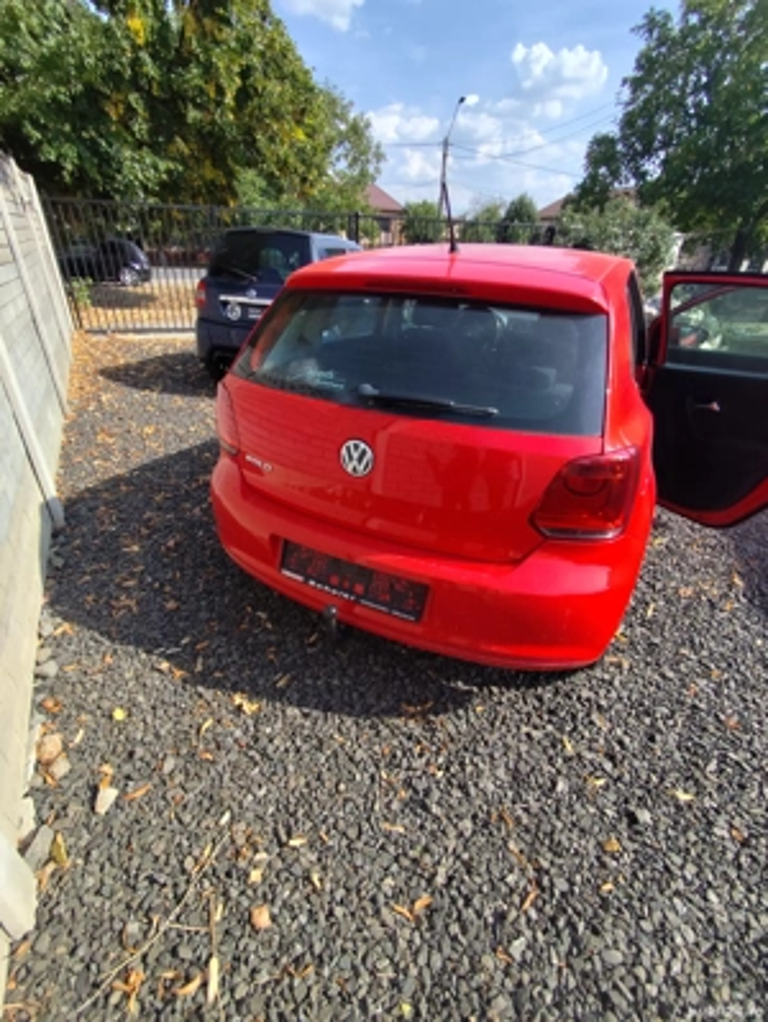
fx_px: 473
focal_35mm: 16
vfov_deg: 94.4
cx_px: 384
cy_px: 511
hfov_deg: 78.2
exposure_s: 1/1360
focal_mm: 1.65
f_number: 2.2
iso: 50
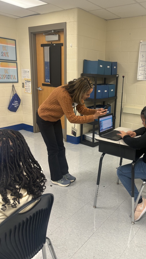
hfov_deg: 39.7
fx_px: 199
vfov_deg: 66.0
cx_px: 98
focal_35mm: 29
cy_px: 127
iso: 100
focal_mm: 5.96
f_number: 1.6
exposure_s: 1/60
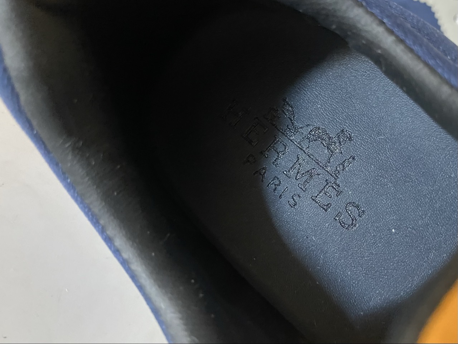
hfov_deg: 69.4
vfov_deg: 54.9
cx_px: 229
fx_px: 331
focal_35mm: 25
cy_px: 172
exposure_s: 1/30
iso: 1000
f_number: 1.8
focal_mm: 4.25
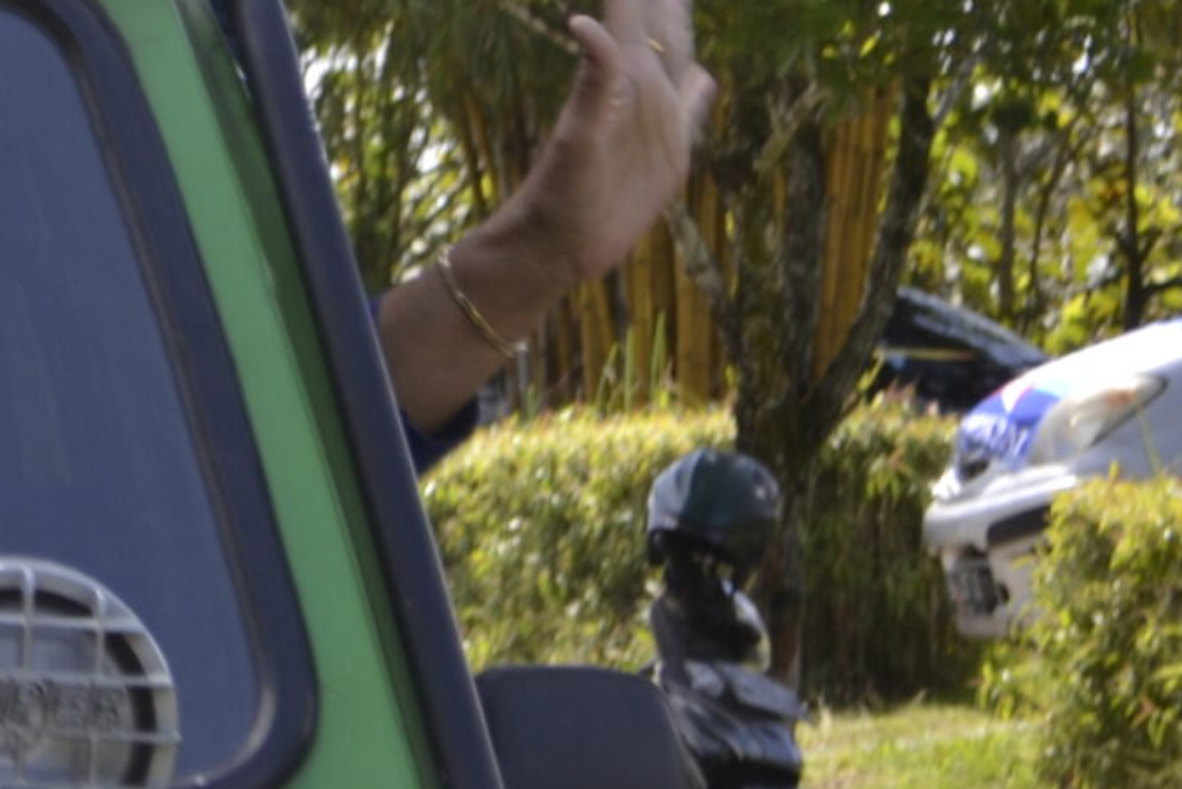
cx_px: -1018
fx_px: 9326
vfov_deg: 4.8
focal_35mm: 284
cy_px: -662
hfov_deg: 7.0
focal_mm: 50
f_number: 6.3
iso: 100
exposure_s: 1/160
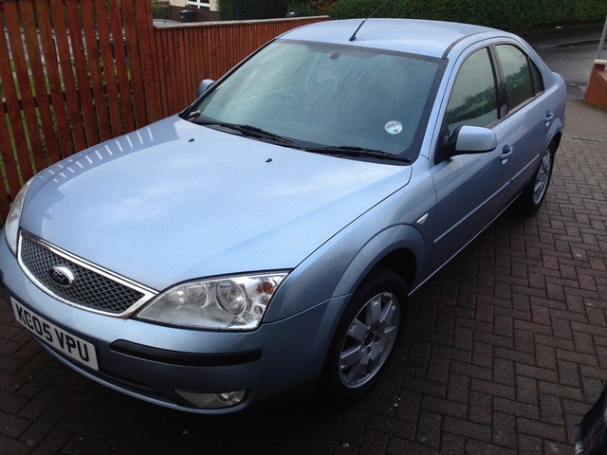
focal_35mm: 33
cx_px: 304
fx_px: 579
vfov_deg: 42.9
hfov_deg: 55.4
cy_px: 228
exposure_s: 1/147
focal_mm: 4.12
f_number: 2.4
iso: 64
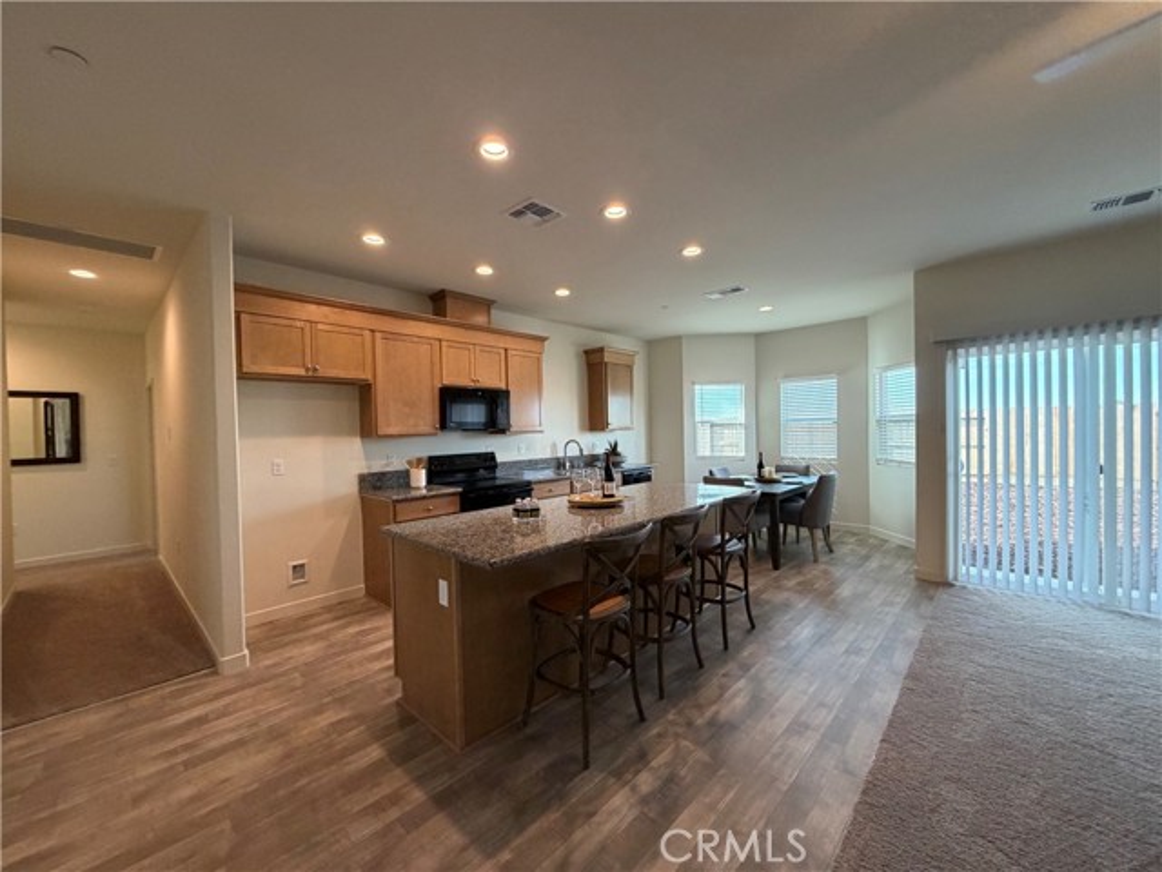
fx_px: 470
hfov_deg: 102.1
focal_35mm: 14
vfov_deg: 85.7
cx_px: 581
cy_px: 436
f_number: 2.2
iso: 250
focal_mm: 2.22
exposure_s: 1/120
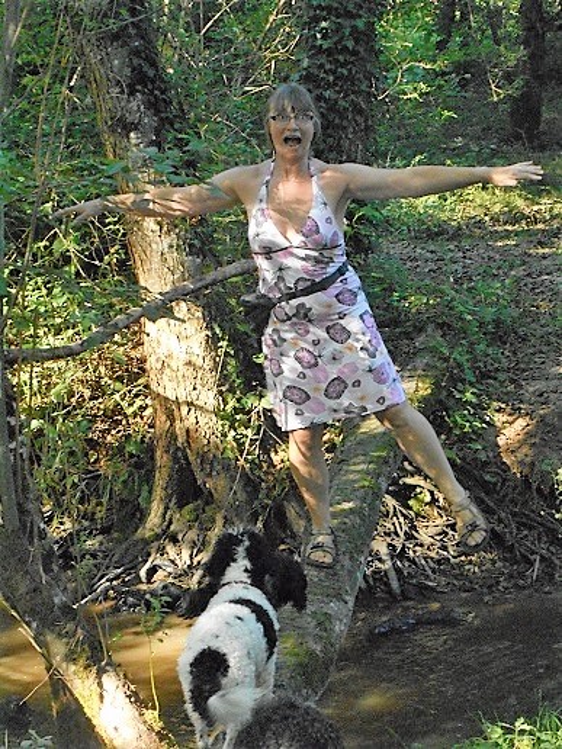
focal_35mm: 89
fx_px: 1927
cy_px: 374
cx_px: 281
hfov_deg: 16.6
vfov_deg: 22.0
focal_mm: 15.9
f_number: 5.6
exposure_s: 1/60
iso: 1100
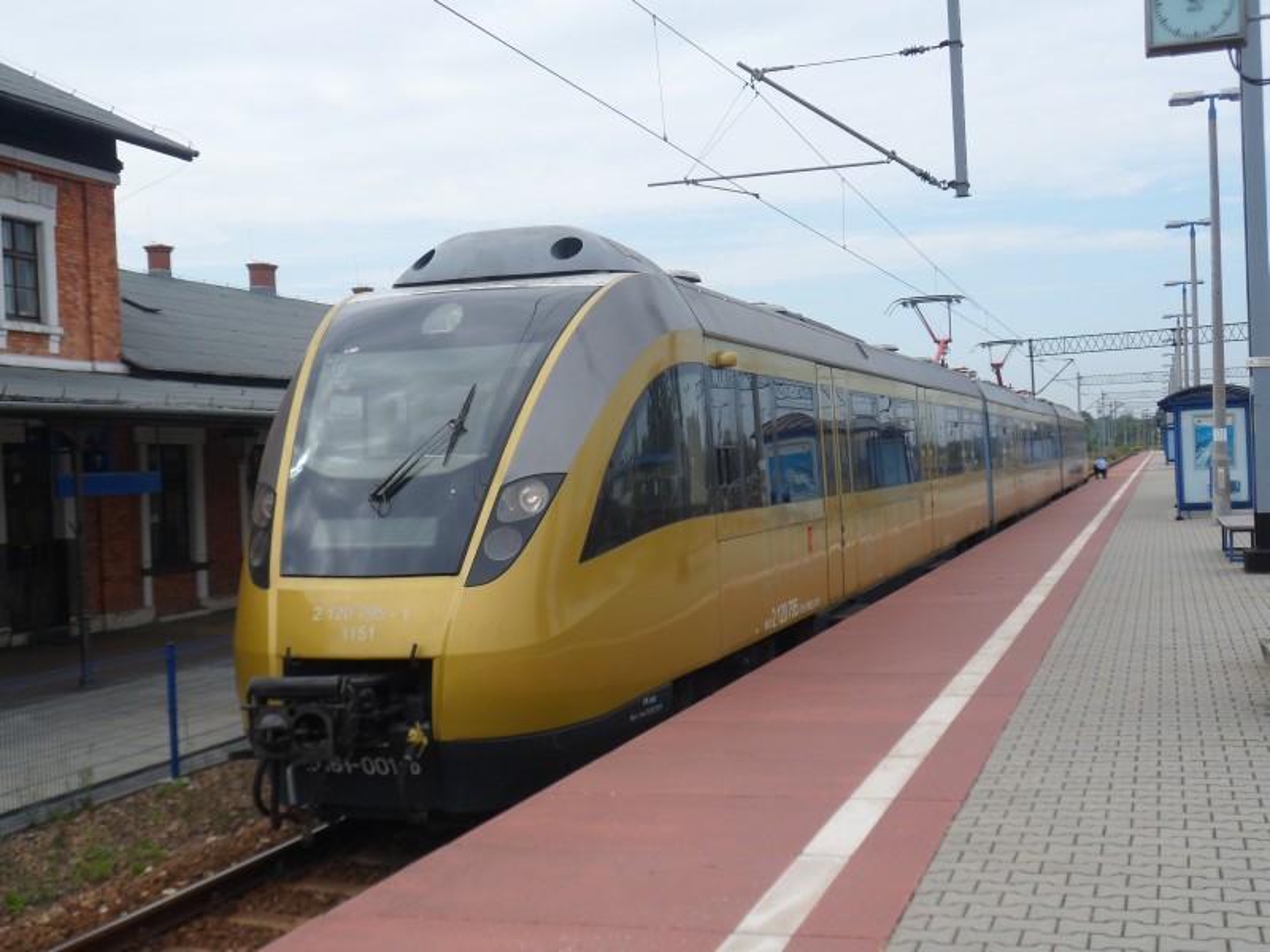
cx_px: 635
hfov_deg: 44.8
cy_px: 476
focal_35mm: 42
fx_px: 1541
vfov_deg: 34.3
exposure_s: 1/350
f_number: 4
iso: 80
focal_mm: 6.5
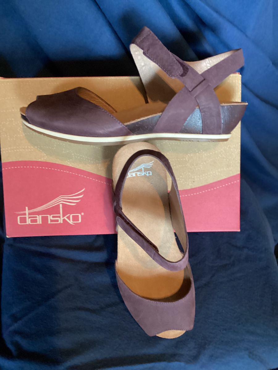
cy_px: 185
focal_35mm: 31
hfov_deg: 45.4
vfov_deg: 58.4
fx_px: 332
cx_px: 139
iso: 400
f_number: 2.4
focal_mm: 3.3
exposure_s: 1/30
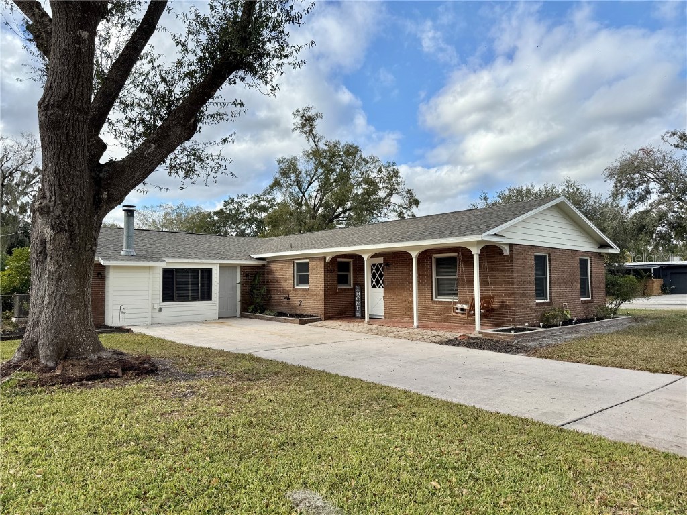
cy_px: 258
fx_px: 476
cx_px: 344
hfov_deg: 71.6
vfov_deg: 56.8
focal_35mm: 24
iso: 80
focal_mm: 6.76
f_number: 1.78
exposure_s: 1/3425
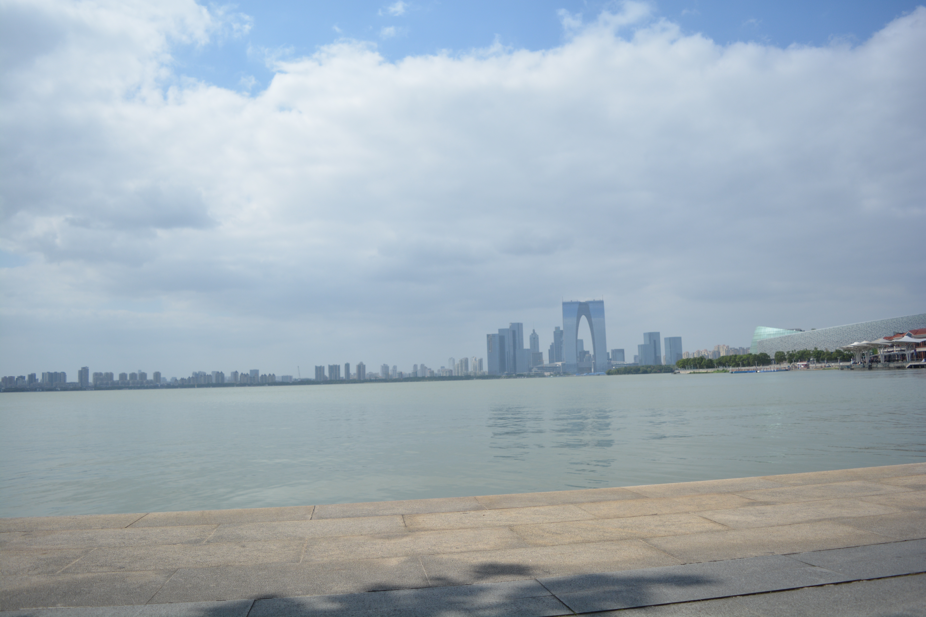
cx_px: 463
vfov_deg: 47.9
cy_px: 308
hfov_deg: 67.4
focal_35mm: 27
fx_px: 694
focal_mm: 18
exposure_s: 1/4000
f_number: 4
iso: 250
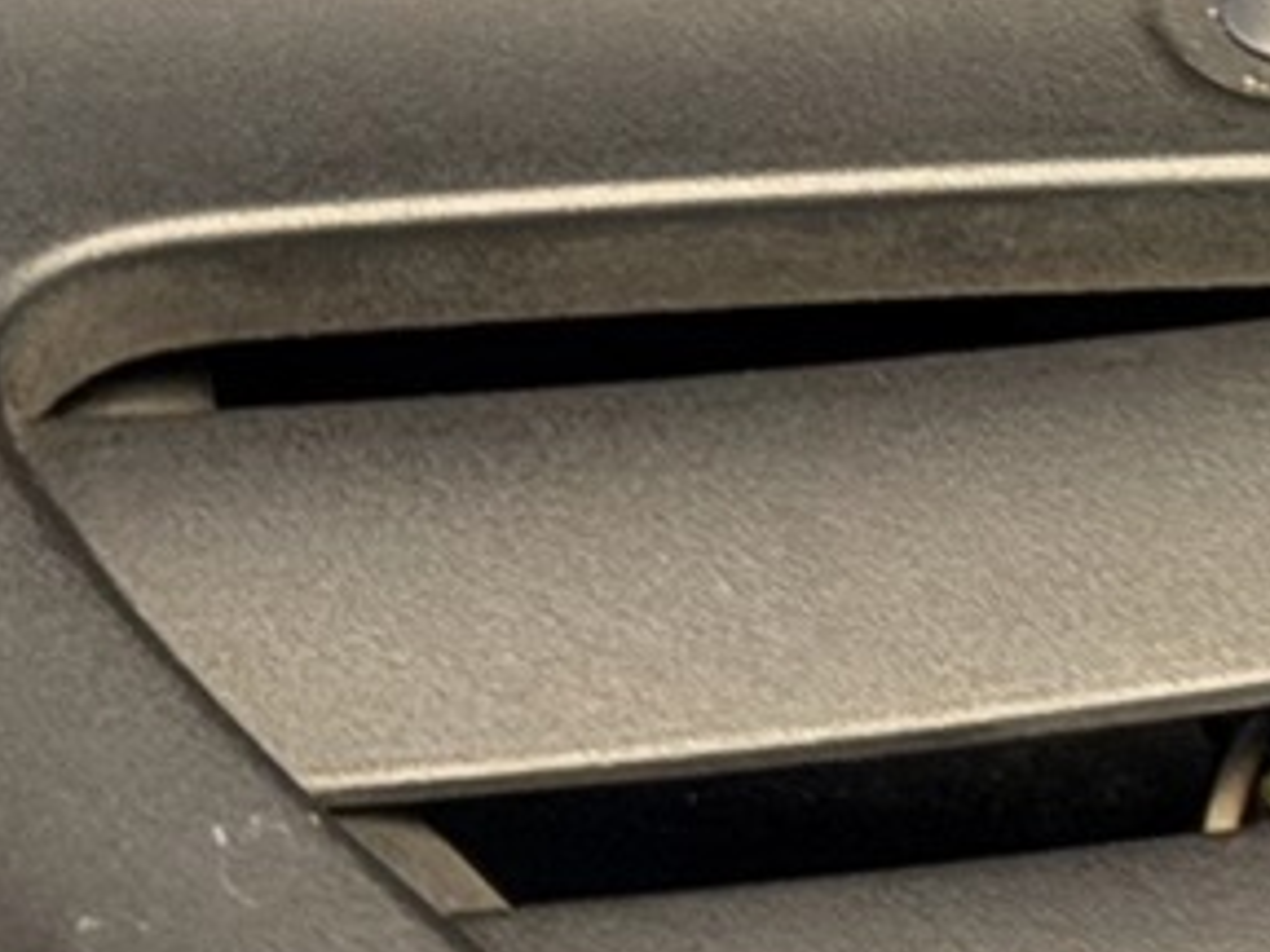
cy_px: -1600
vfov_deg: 4.2
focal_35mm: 341
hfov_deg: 5.5
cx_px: 3766
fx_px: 12511
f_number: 1.78
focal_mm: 6.76
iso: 500
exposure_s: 1/25
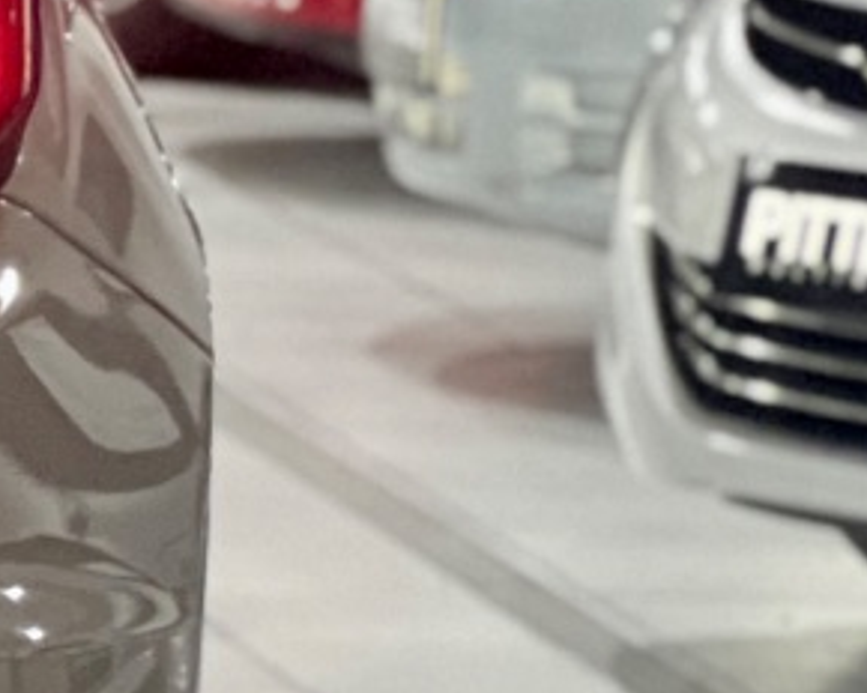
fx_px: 12753
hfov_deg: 3.8
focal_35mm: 497
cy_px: 290
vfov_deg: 3.1
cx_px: -1635
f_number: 2.8
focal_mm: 9
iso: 400
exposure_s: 1/24
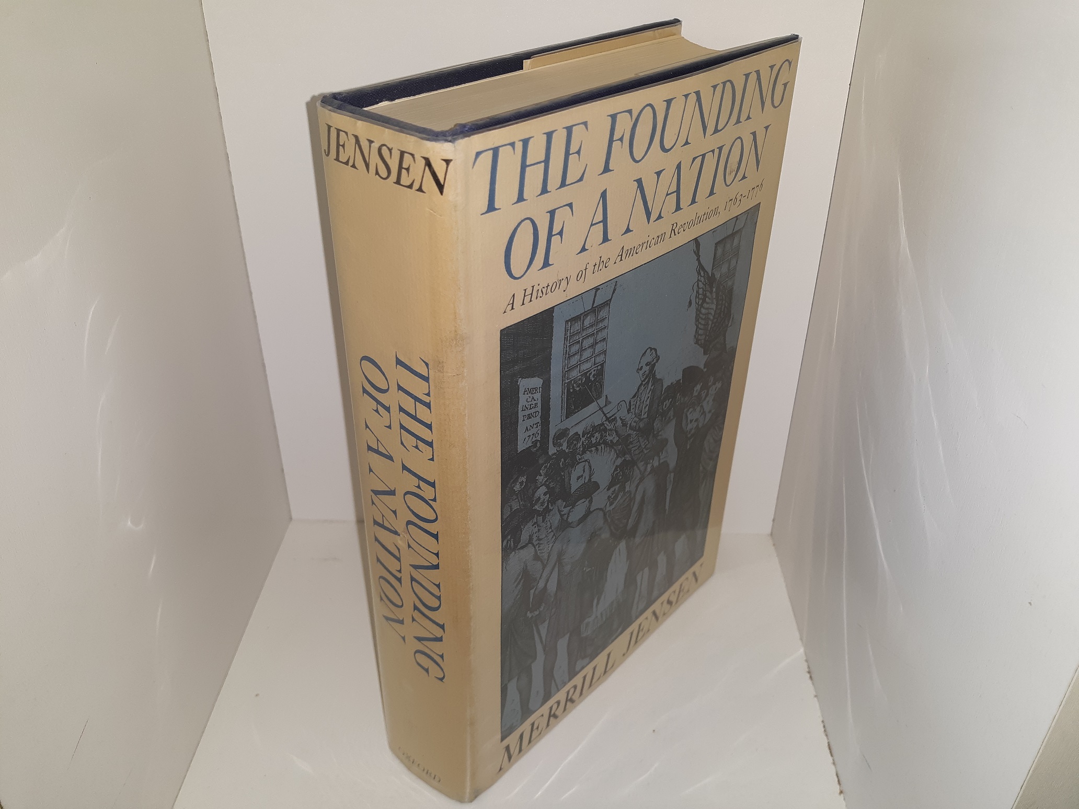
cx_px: 540
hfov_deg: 63.4
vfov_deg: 49.7
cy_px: 404
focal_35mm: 28
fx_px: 873
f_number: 1.7
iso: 40
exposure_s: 1/152
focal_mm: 3.7
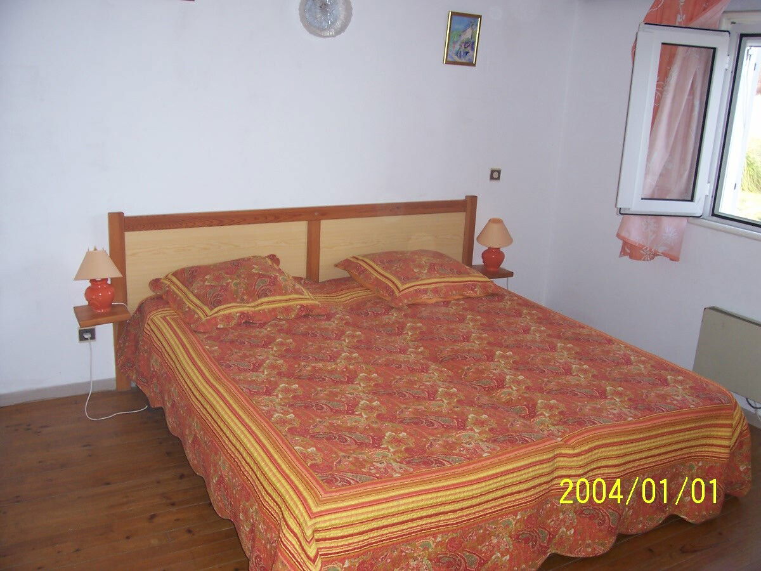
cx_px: 380
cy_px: 286
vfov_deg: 41.8
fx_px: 747
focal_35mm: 34
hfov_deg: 54.0
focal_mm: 5.6
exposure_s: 1/60
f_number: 2.7
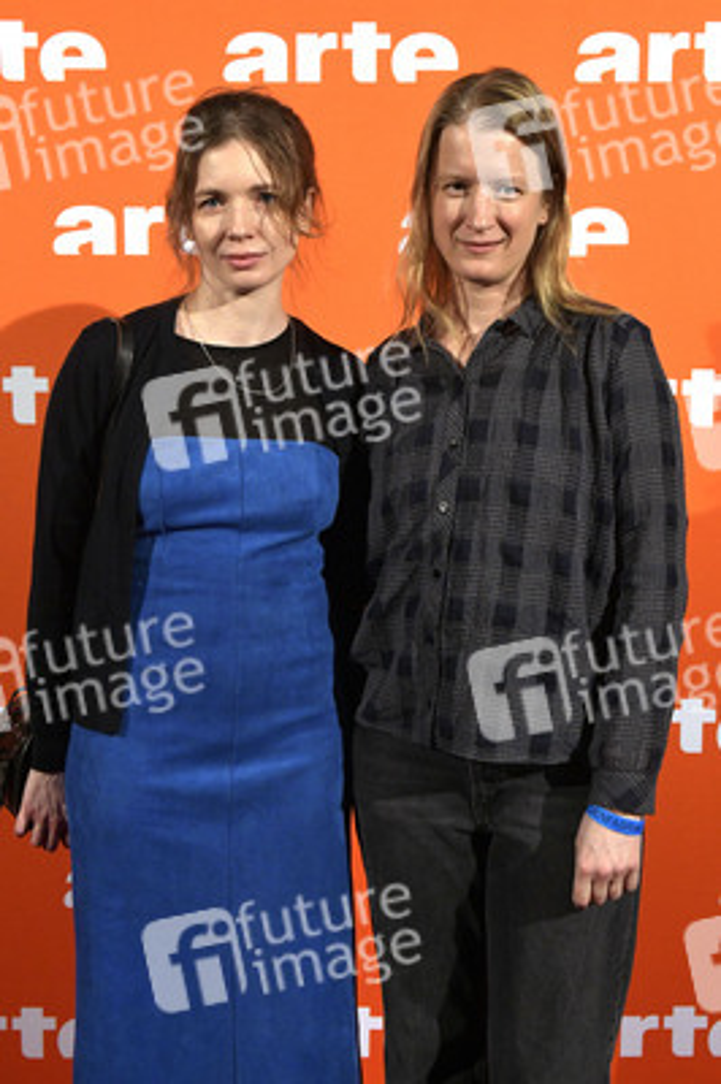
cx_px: 360
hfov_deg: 35.0
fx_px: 1143
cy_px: 542
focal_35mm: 38
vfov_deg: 50.7
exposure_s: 1/160
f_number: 7.1
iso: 2000
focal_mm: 38
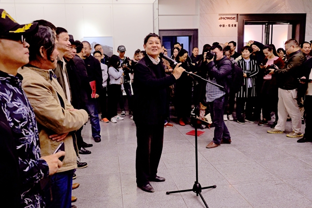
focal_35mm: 33
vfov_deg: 40.0
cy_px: 104
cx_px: 156
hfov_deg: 57.2
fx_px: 286
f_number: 4
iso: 640
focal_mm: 21.9
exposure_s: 1/60
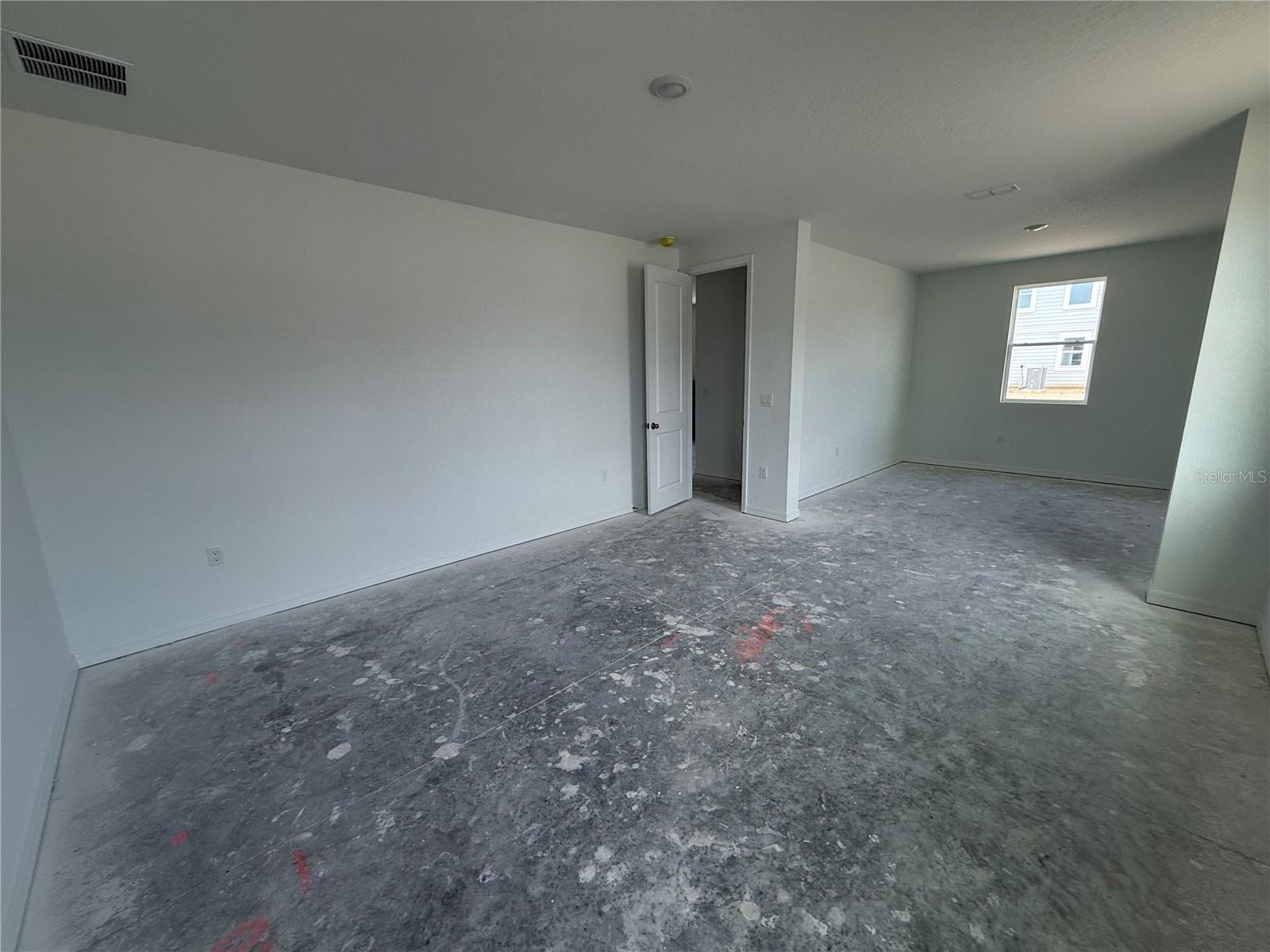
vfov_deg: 85.7
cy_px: 476
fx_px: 514
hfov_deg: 102.1
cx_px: 635
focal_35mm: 14
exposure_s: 1/145
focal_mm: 2.22
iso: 50
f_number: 2.2
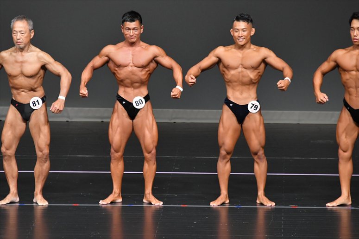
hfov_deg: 5.5
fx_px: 3738
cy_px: 120
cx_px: 180
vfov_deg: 3.7
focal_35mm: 375
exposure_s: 1/400
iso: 4000
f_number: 5.6
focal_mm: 250
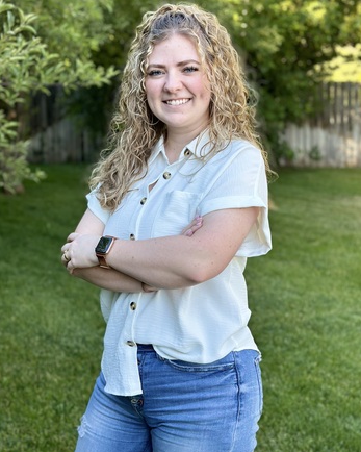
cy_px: 194
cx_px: 177
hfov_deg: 28.1
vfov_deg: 34.7
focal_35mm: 54
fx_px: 721
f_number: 1.78
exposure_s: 1/456
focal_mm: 6.86
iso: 80
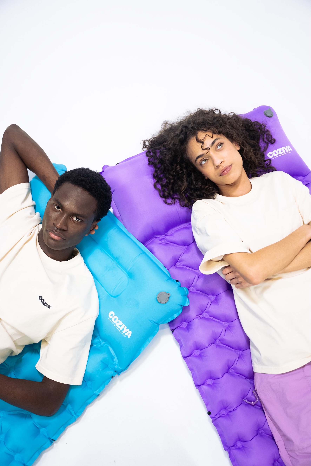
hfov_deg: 39.9
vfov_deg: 57.1
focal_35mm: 33
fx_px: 428
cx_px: 156
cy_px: 233
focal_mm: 33.1
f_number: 2.8
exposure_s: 1/400
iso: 1000
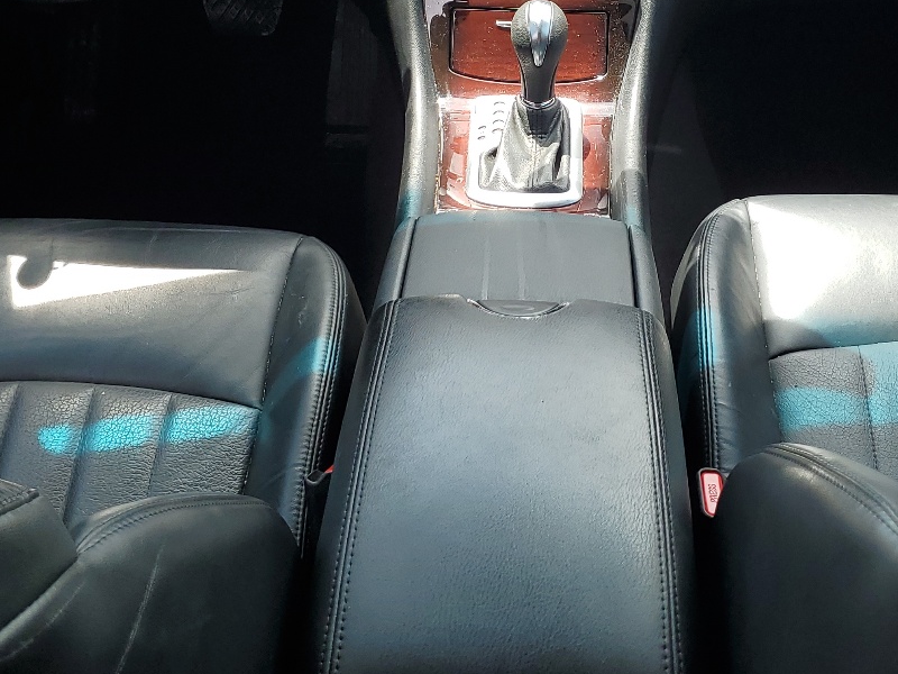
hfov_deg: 36.7
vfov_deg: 27.6
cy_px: 158
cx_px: 521
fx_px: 1349
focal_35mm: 52
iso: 50
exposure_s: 1/312
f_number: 1.5
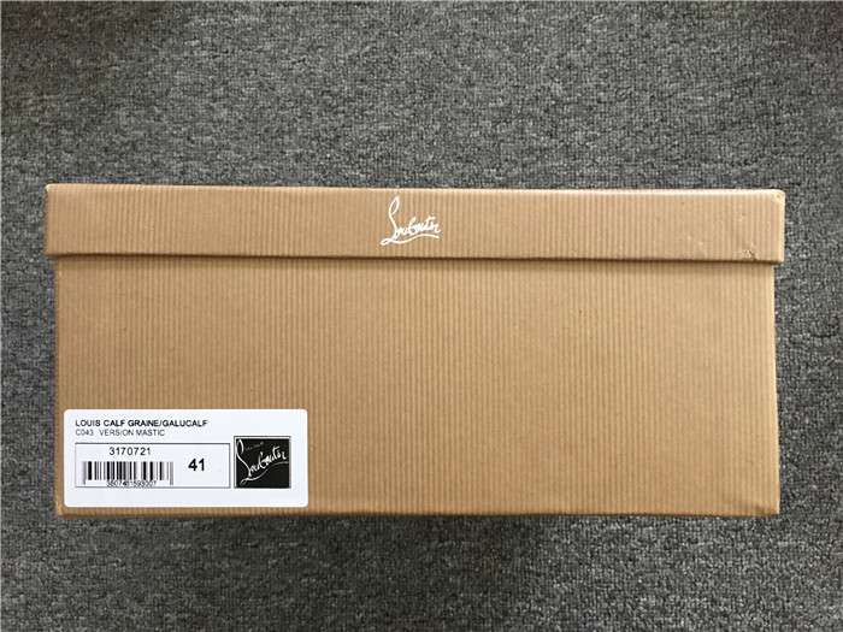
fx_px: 706
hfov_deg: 61.7
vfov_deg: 48.2
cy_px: 316
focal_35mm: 29
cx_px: 422
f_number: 2.2
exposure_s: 1/33
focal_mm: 4.15
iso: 200
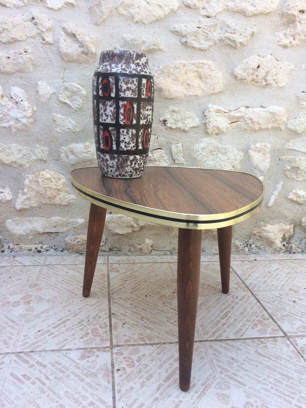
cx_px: 153
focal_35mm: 29
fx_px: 342
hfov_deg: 48.2
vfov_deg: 61.7
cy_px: 204
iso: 32
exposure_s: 1/202
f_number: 2.2
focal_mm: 4.15
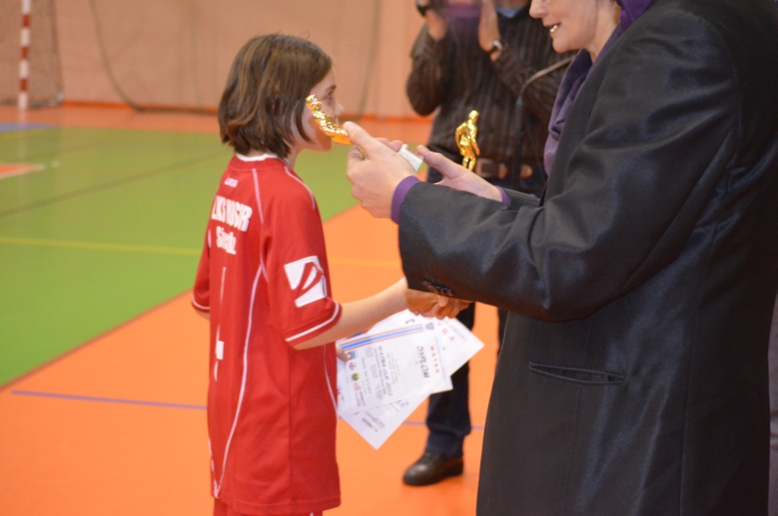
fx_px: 1779
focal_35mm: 82
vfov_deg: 16.5
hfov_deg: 24.7
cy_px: 258
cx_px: 389
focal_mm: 55
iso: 3200
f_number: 4
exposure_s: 1/60
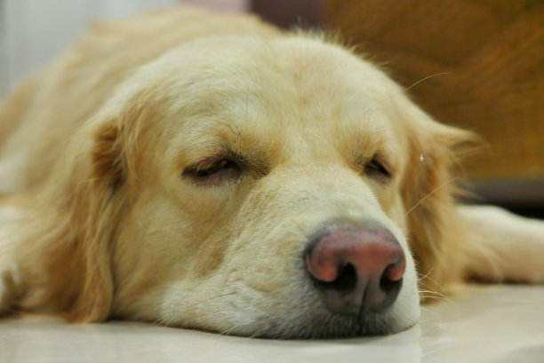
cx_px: 272
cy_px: 182
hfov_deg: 28.8
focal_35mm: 70
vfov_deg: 19.5
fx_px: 1058
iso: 1600
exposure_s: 1/30
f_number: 2.8
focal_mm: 31.5
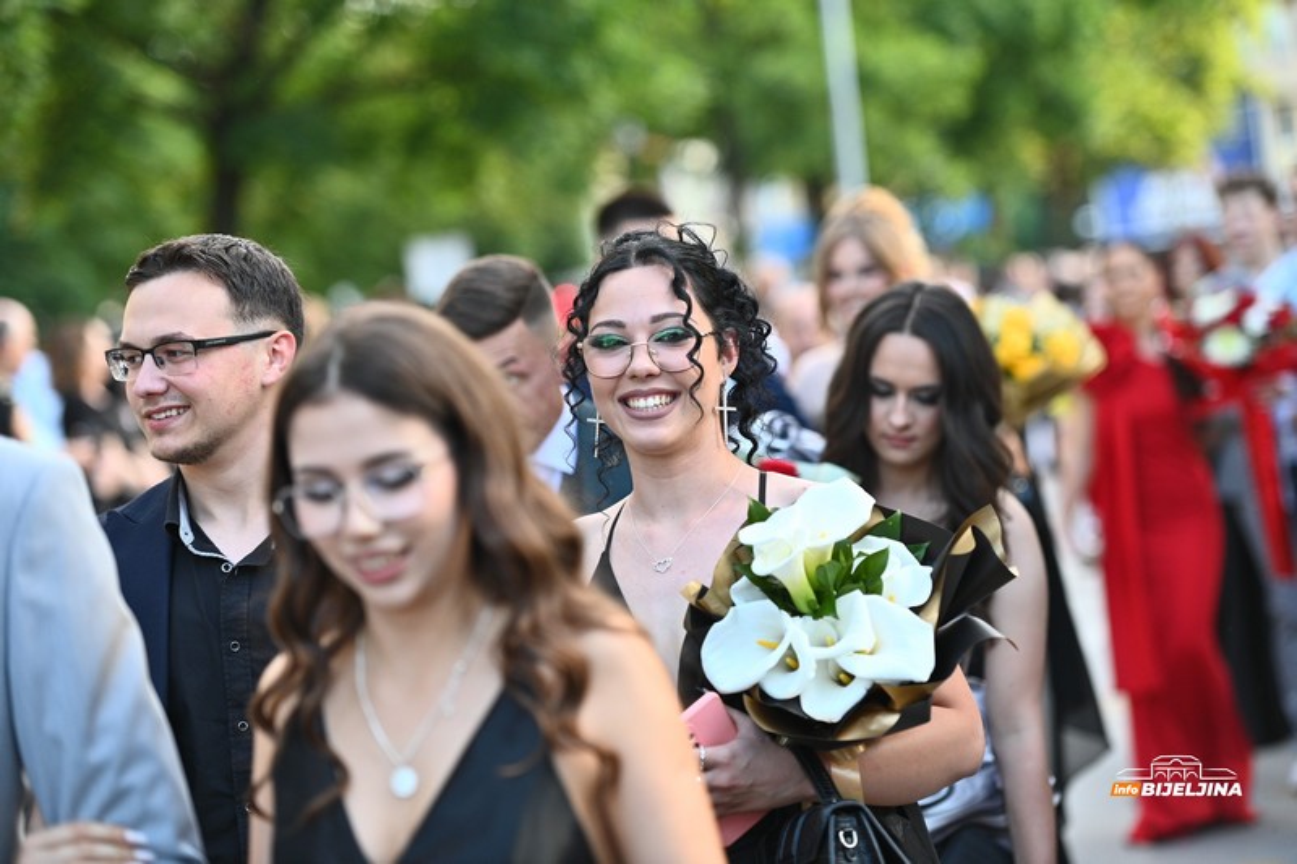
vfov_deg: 11.4
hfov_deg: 17.1
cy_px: 432
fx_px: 4322
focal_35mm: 120
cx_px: 648
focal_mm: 120
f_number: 2.8
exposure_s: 1/640
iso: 800
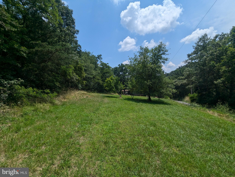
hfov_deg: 94.4
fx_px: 109
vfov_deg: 78.2
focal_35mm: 16
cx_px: 118
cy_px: 88
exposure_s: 1/3448
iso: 45
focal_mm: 2.35
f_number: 2.2
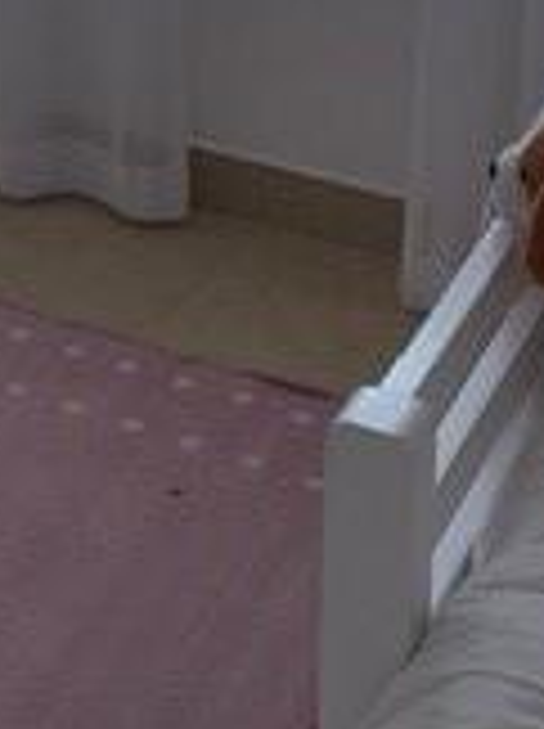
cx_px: 36
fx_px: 2164
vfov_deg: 17.0
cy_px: -410
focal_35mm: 103
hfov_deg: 14.2
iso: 25
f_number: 1.8
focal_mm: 4.25
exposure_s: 1/288
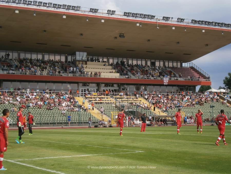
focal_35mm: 73
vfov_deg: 20.2
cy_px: 87
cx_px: 116
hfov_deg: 26.7
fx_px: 487
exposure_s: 1/640
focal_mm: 13
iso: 80
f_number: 4.4
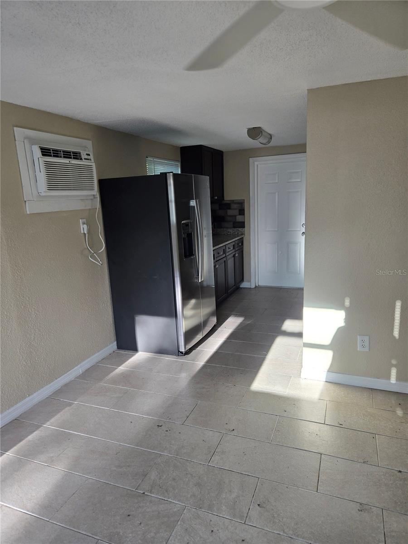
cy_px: 272
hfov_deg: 58.9
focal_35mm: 23
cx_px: 204
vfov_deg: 73.9
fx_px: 361
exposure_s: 1/180
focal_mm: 5.4
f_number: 1.8
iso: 40
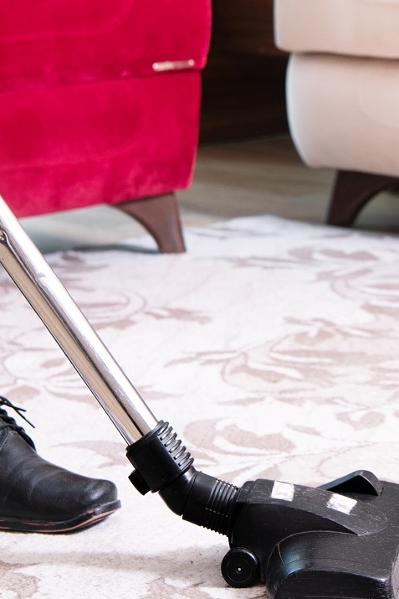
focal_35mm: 101
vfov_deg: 19.7
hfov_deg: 13.6
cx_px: 217
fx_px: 1678
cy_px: 13
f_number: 5
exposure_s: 1/100
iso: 320
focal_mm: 48
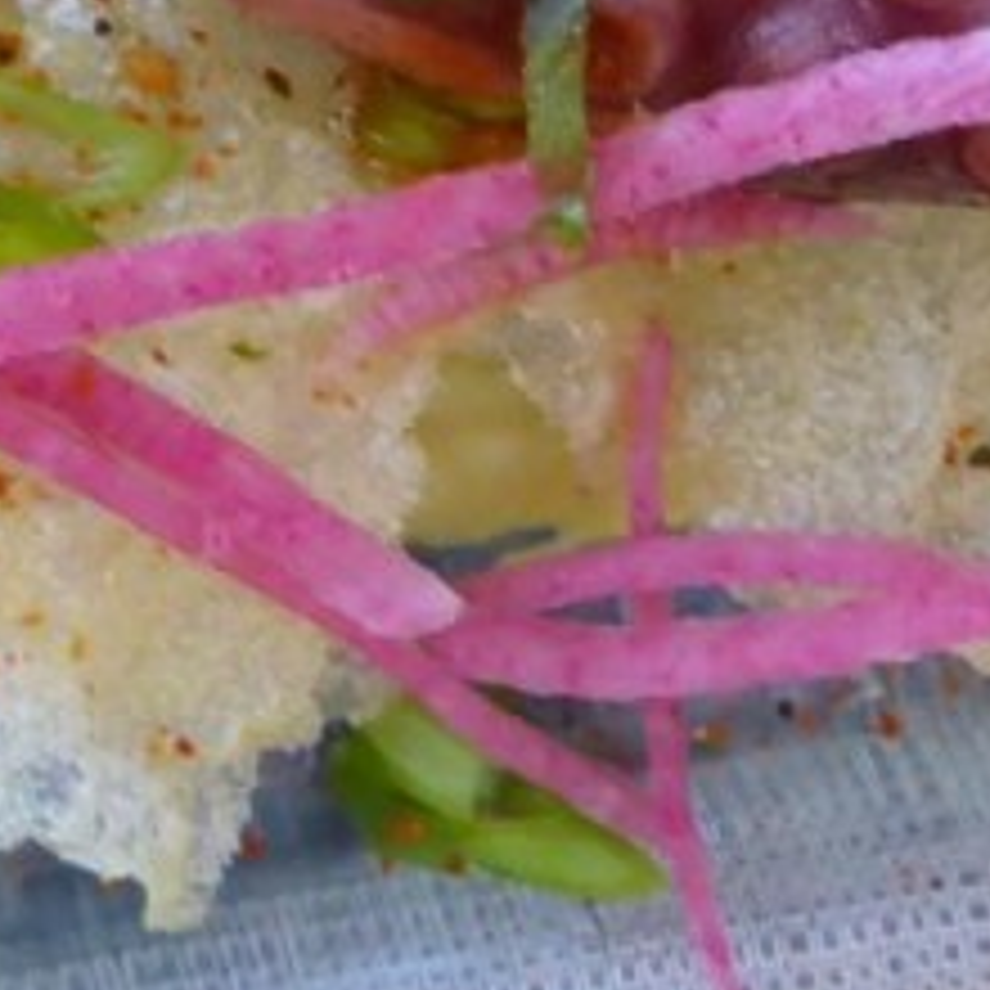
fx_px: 3721
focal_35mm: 115
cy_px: 140
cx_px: 526
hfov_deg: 15.2
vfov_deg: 15.0
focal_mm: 4.9
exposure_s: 1/60
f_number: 3.3
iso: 400
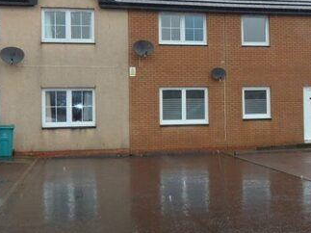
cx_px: 238
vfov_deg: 28.0
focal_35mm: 52
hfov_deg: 35.9
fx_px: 467
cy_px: 103
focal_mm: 4.3
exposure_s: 1/250
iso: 64
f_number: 2.9
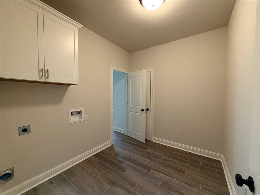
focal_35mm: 14
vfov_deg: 85.7
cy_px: 98
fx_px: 105
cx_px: 130
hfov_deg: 102.1
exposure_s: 1/60
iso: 100
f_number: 2.2
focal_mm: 2.22
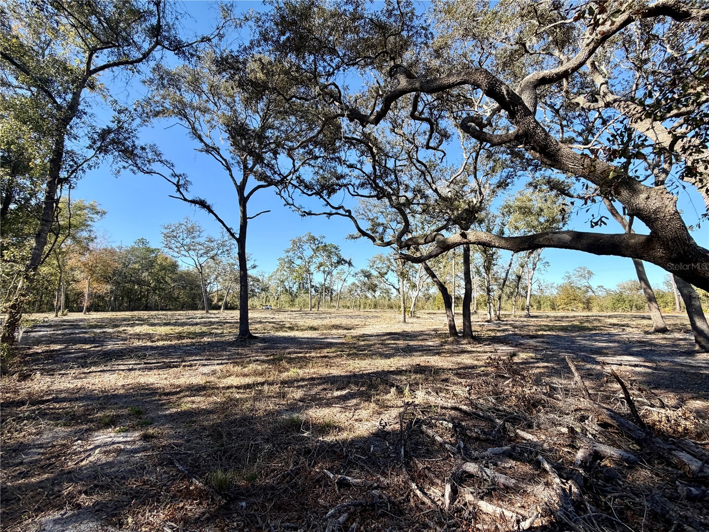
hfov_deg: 102.1
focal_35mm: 14
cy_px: 266
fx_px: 287
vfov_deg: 85.7
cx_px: 354
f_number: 2.2
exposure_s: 1/644
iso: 40
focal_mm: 2.22
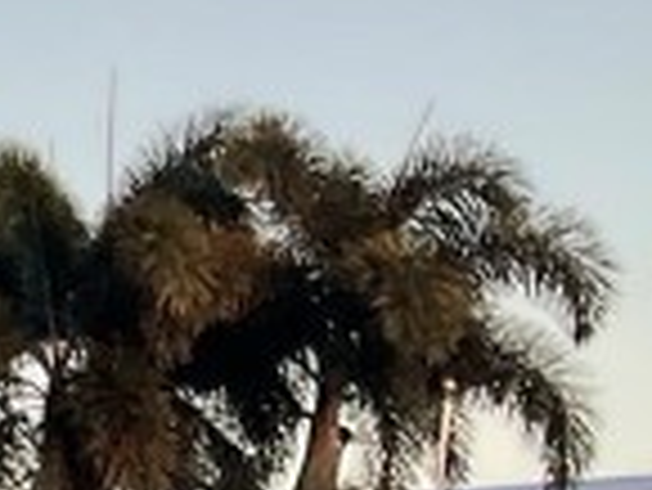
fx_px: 3864
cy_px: 1020
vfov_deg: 7.0
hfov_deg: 8.0
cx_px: -1430
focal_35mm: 205
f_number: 1.8
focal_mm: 3
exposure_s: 1/230
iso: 16
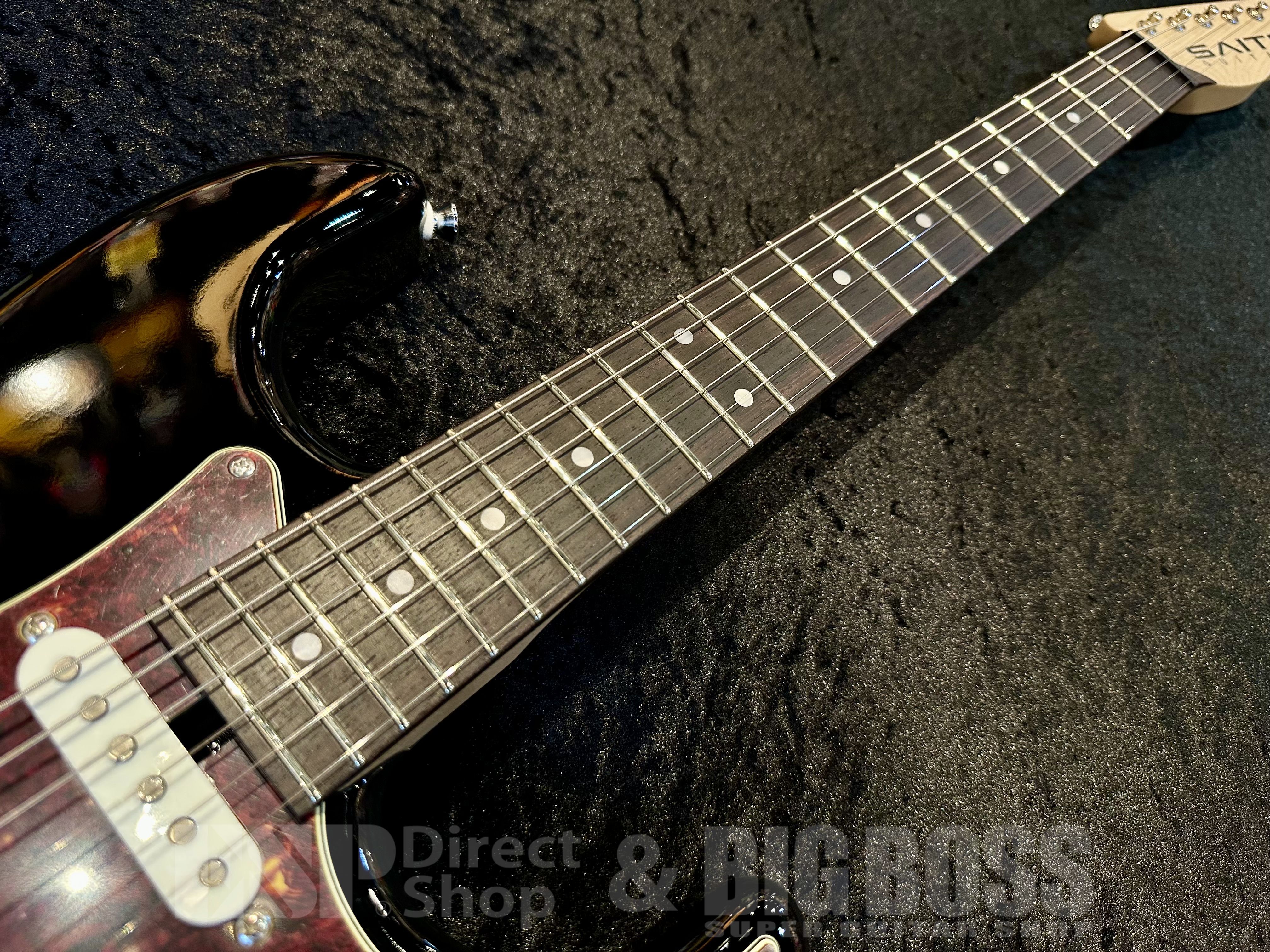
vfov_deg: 56.8
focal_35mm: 24
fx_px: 881
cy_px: 476
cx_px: 635
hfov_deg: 71.6
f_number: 1.78
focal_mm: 6.86
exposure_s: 1/60
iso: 250
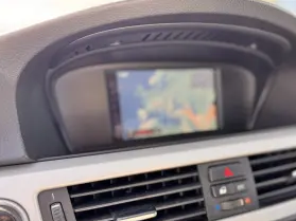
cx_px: 182
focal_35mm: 31
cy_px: 141
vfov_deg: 45.0
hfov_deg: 57.7
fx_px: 265
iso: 80
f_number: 1.78
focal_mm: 6.76
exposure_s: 1/143
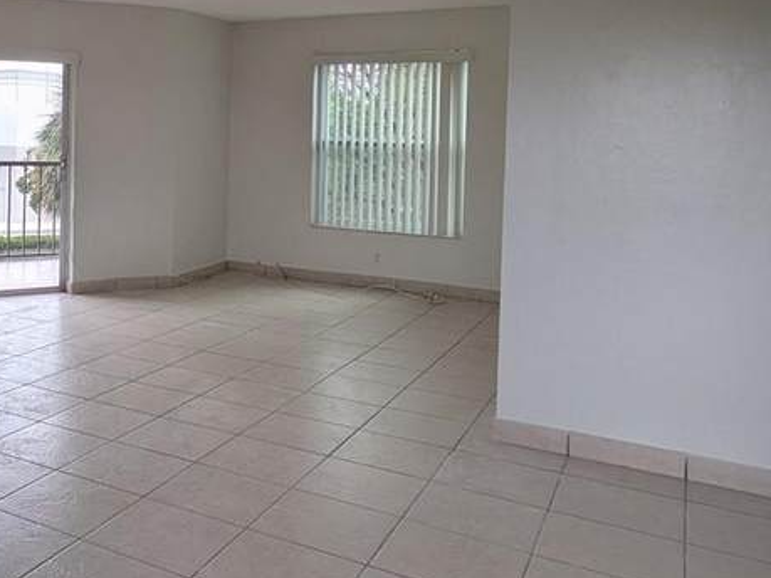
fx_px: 868
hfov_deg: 43.9
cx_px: 85
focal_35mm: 39
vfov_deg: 35.9
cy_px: 141
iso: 58
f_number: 2.2
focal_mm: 1.83
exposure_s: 1/120
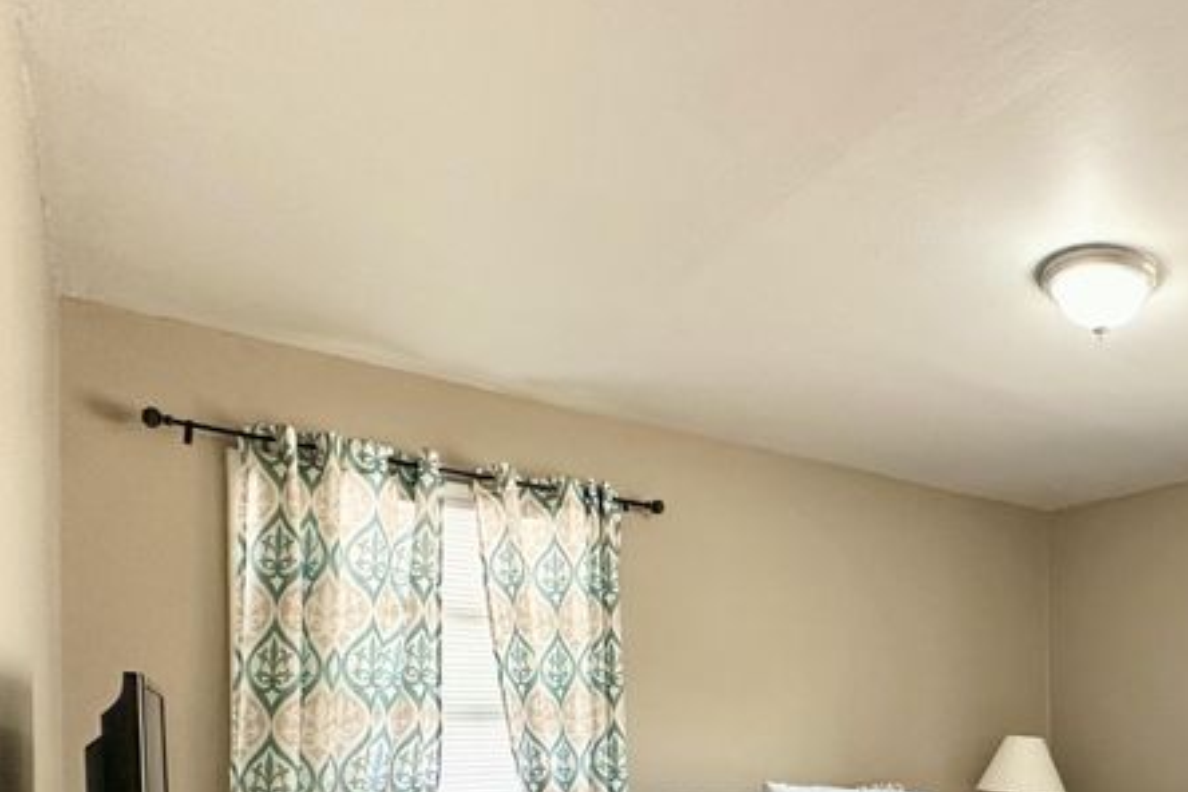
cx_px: 1074
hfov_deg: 56.3
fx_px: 924
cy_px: 714
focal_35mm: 28
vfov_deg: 42.5
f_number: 2.2
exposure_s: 1/120
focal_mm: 2.22
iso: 200
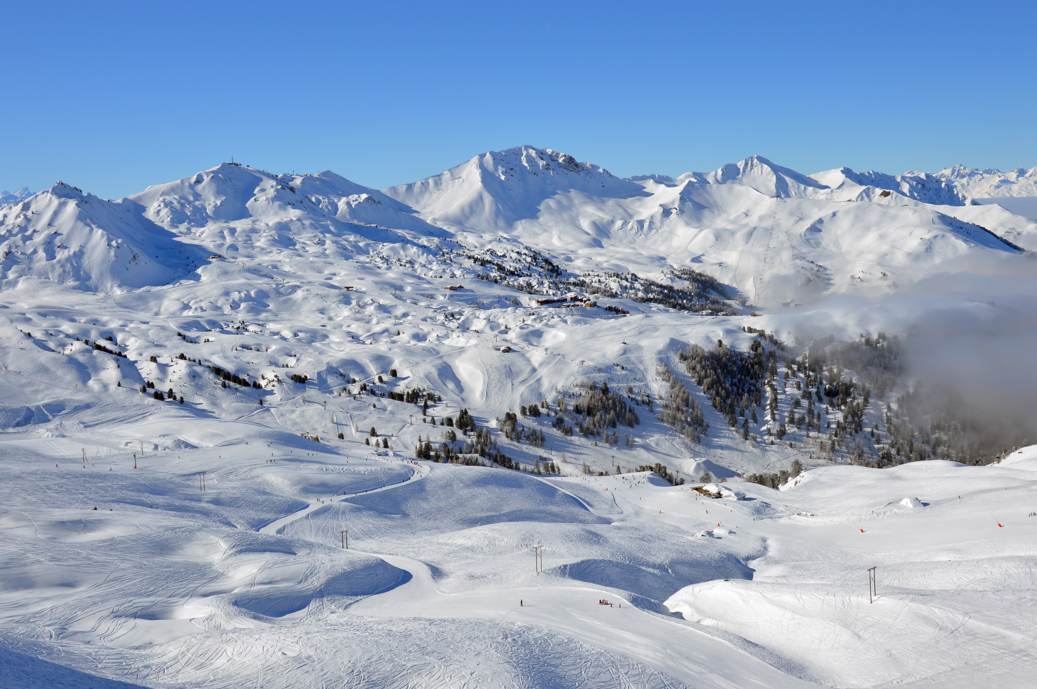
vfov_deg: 34.1
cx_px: 518
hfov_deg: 49.6
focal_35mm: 39
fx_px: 1122
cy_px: 344
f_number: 11
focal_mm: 26
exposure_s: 1/500
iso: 100
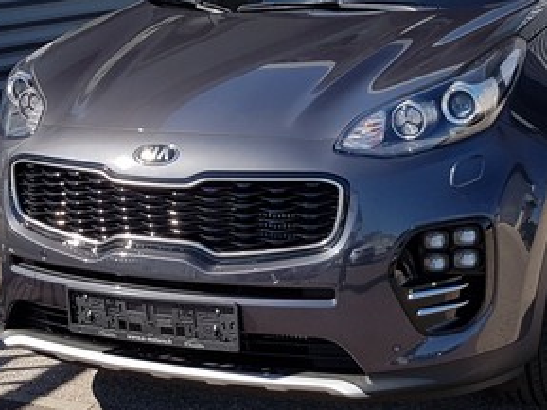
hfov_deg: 27.0
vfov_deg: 20.4
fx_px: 1138
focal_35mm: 72
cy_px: 251
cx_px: 274
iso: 40
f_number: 1.7
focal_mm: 4.2
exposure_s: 1/1668
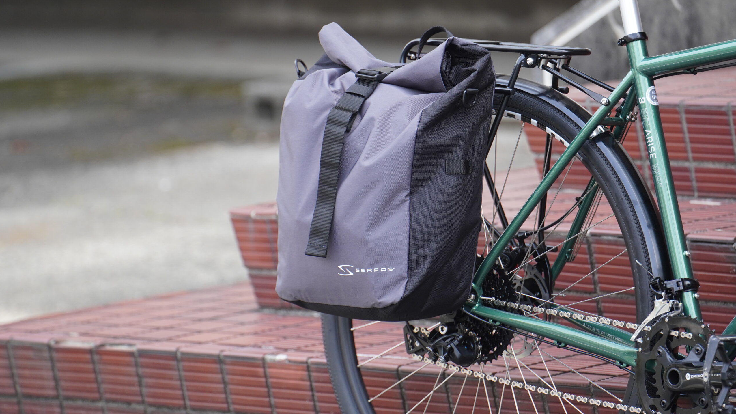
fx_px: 5542
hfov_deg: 7.6
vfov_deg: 4.3
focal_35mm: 284
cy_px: 191
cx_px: 368
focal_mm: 180
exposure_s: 1/800
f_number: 2.8
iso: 320
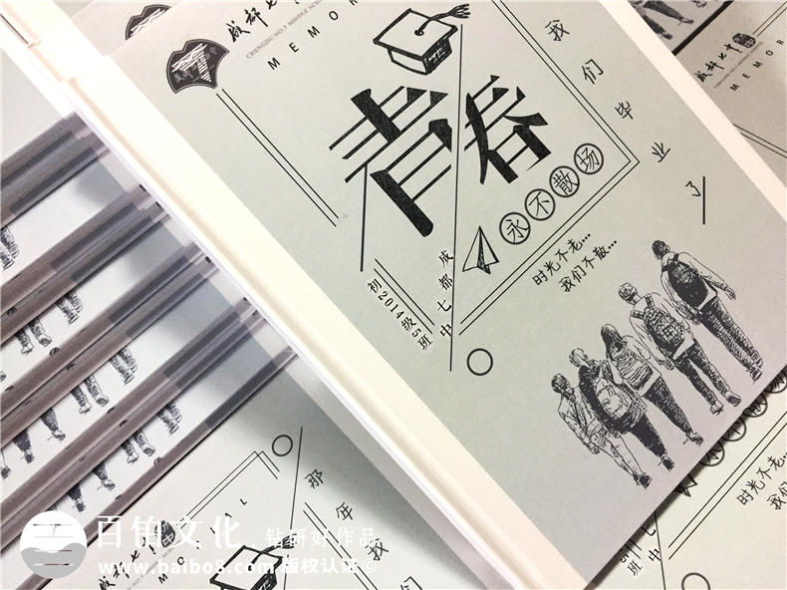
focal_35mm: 29
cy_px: 295
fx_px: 659
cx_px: 394
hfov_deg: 61.7
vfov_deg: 48.2
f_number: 2.2
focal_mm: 4.15
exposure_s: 1/33
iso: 160
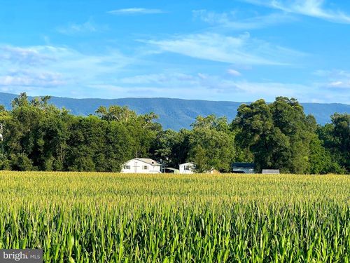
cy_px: 132
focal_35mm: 77
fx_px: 779
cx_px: 175
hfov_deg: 25.3
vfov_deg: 19.1
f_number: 2.8
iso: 32
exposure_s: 1/523
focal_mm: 9
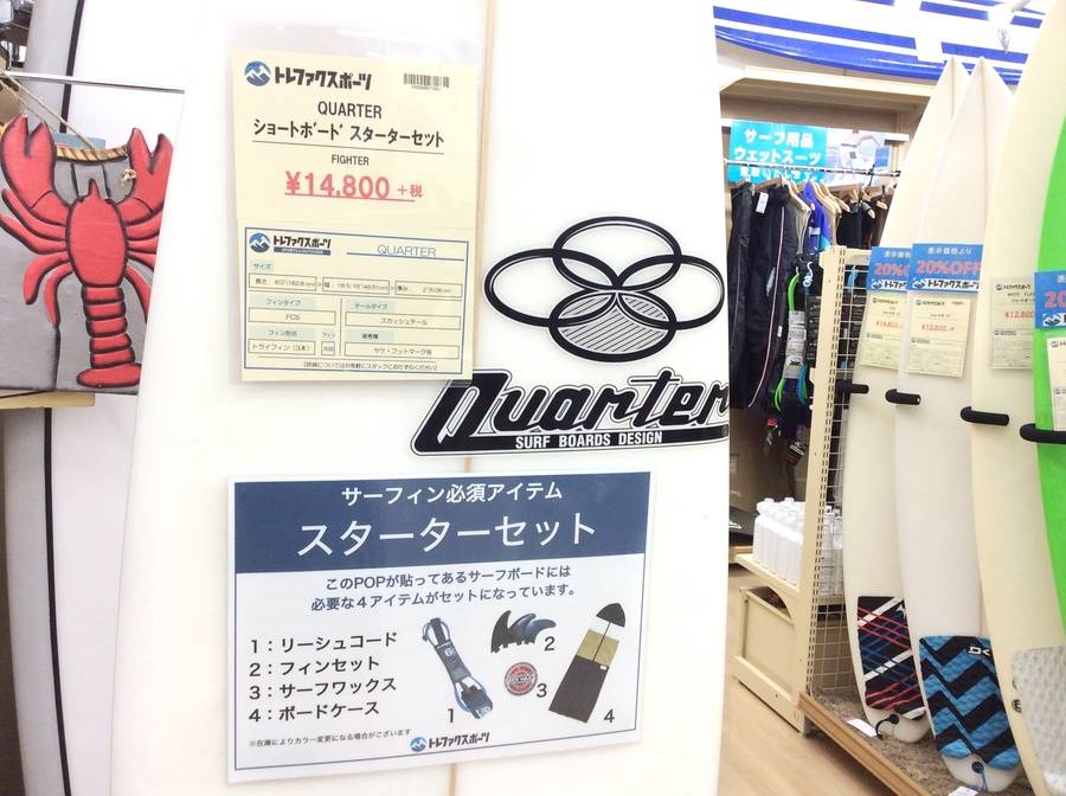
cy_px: 398
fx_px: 984
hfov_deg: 56.9
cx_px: 533
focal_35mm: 32
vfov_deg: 44.0
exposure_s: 1/60
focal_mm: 3.3
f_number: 2.4
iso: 50
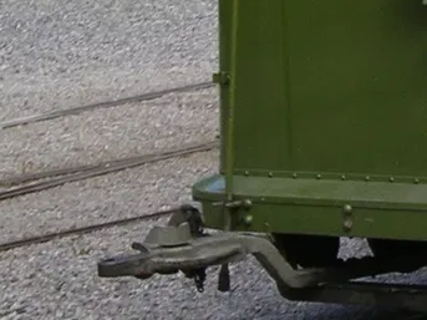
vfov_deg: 5.1
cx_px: 885
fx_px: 3564
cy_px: -188
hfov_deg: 6.6
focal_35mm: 289
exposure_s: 1/241
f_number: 4.5
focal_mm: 12.8
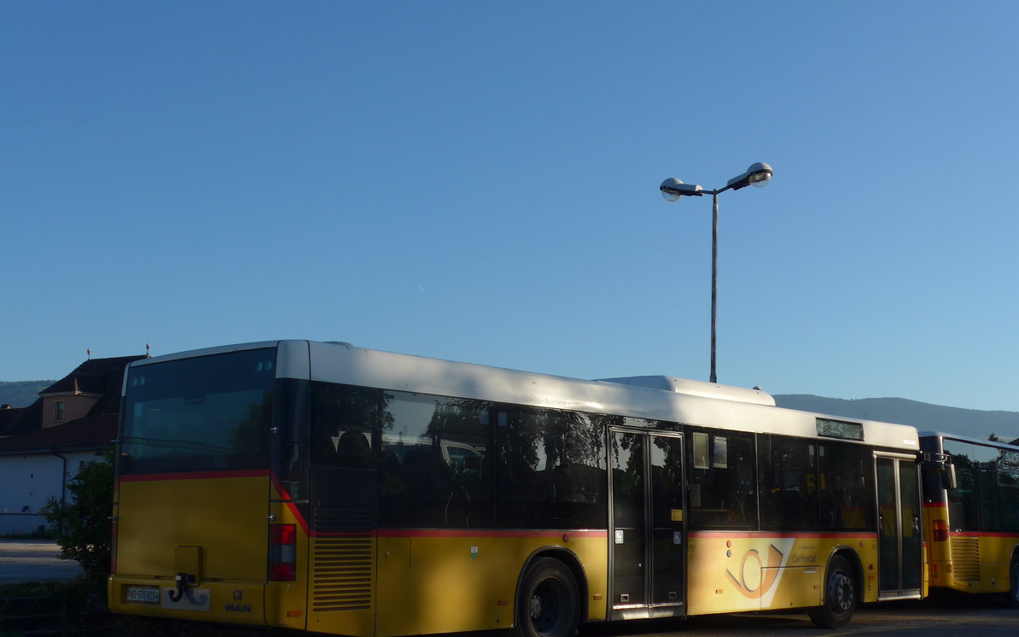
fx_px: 1361
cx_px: 508
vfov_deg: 26.3
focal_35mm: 49
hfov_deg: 41.1
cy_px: 378
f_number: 3
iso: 80
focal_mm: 9.5
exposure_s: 1/1600
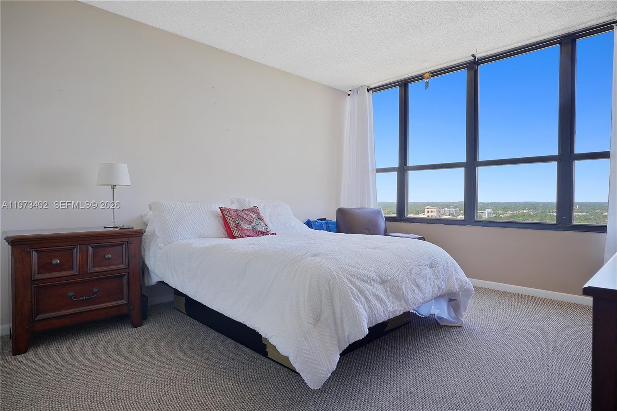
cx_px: 308
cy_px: 206
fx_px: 343
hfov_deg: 84.0
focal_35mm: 20
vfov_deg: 61.9
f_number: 8
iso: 320
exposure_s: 1/10
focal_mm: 20
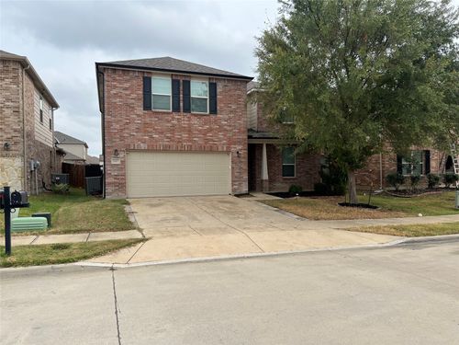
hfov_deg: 67.3
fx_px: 345
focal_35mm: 26
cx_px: 230
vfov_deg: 53.1
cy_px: 172
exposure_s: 1/3257
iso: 50
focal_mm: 5.7
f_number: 1.5
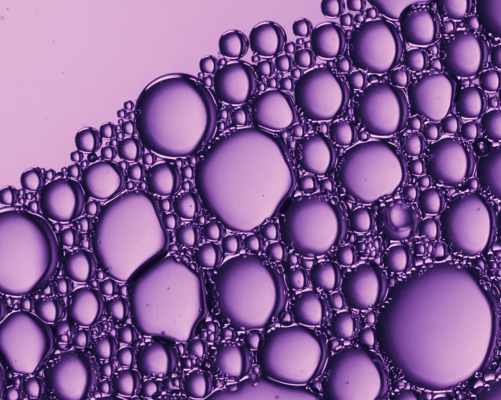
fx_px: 9682
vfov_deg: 2.4
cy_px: -38
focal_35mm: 653
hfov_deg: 2.9
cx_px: 1157
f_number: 8
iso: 100
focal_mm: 90
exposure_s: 1/250
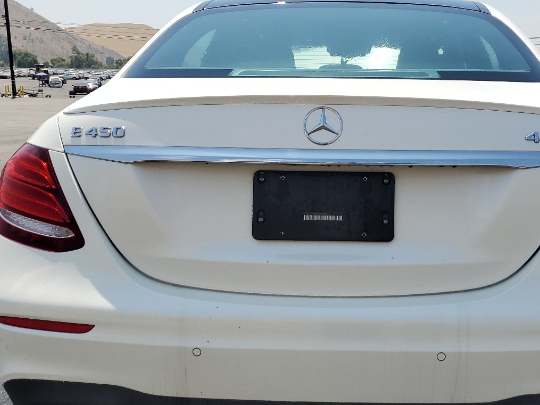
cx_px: 342
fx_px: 640
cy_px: 235
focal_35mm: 41
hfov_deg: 45.3
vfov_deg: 35.1
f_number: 1.5
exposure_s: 1/5000
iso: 50
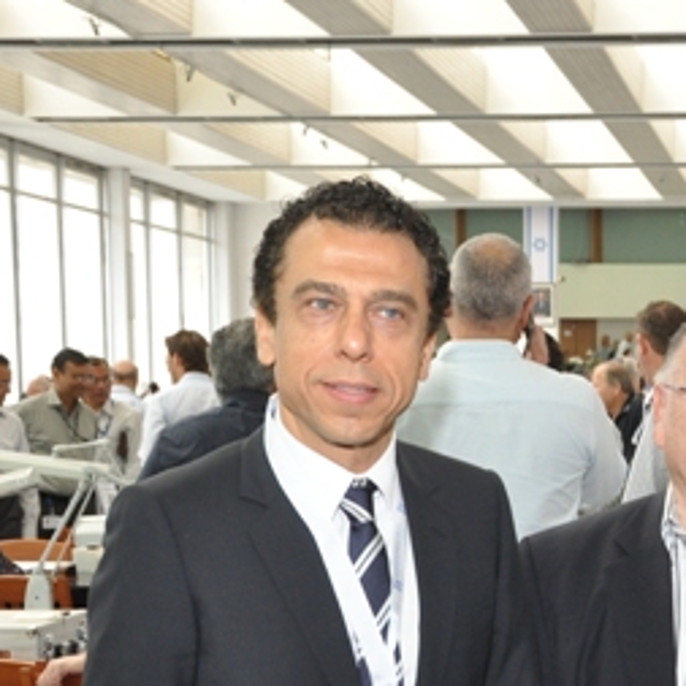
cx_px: 729
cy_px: 526
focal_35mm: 75
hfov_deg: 22.0
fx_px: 1682
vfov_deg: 22.8
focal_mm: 24
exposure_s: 1/60
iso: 800
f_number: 5.6
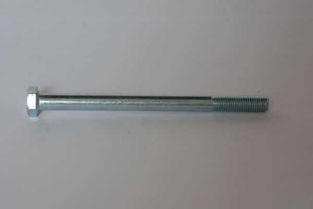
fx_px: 1043
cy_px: 104
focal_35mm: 120
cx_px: 156
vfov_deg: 11.4
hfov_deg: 17.1
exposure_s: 1/125
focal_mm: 80
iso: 800
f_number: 8
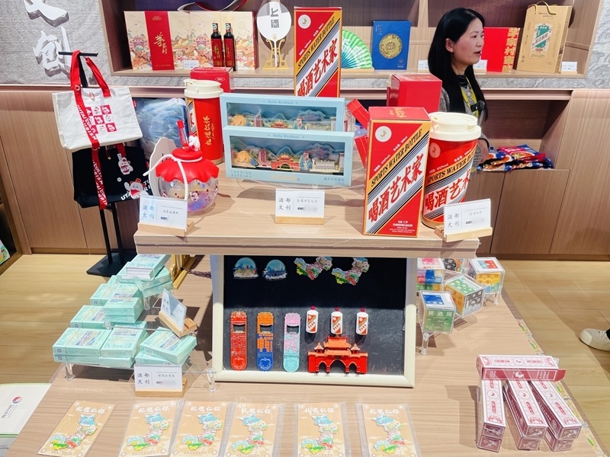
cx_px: 305
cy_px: 228
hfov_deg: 67.3
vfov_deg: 53.1
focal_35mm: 26
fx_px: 458
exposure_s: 1/100
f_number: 1.6
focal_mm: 4.2
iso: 32
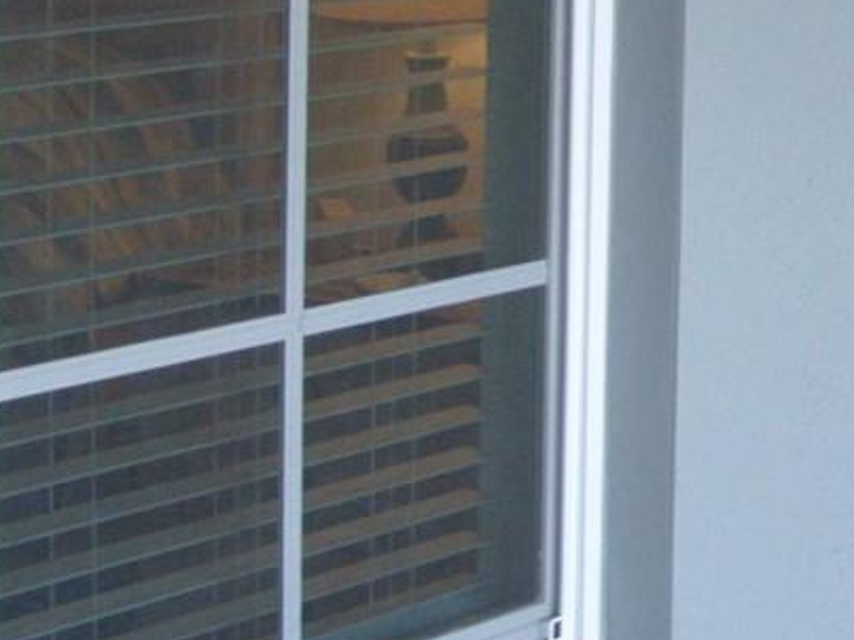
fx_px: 3428
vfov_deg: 10.5
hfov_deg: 13.8
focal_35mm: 139
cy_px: -93
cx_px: 1036
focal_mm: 7.8
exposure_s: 1/45
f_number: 2.8
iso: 160
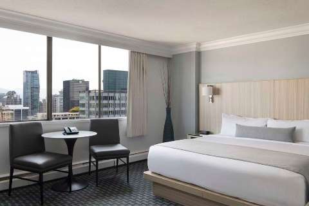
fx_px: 266
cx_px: 154
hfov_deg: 60.3
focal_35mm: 31
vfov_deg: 42.3
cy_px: 103
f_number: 11
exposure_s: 1/5
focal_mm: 31
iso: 100
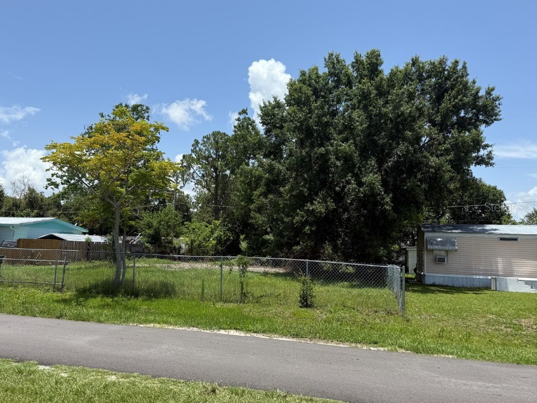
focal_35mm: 27
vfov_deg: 51.4
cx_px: 238
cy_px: 207
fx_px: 419
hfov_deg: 65.1
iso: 80
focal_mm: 6.76
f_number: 1.78
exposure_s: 1/4167
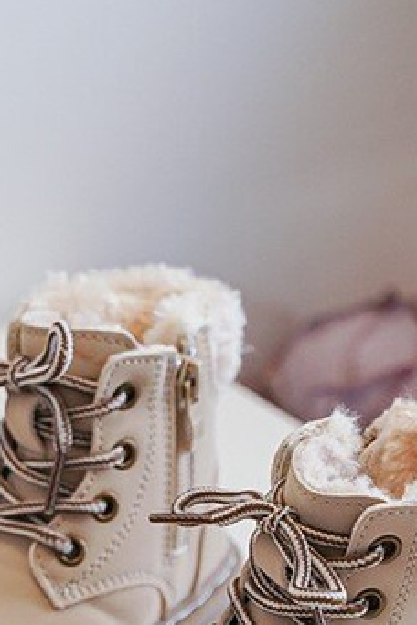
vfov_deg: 17.8
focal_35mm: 114
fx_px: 1981
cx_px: 192
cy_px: 512
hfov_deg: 12.0
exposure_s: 1/100
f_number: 4
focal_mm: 52
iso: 500
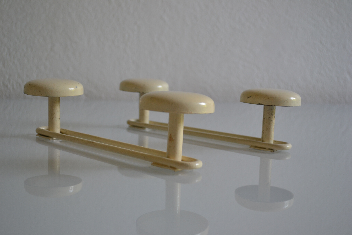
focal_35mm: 48
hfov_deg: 41.1
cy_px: 118
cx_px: 176
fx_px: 469
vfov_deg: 28.1
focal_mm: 32
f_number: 4.8
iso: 400
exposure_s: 1/60
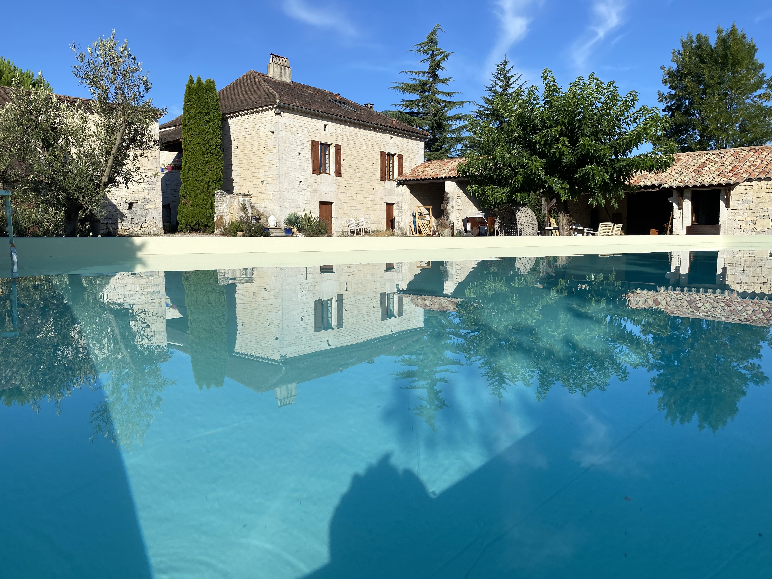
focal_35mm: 26
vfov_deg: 53.1
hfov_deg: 67.3
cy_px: 290
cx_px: 386
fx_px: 580
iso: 32
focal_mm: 4.25
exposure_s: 1/3401
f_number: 1.8
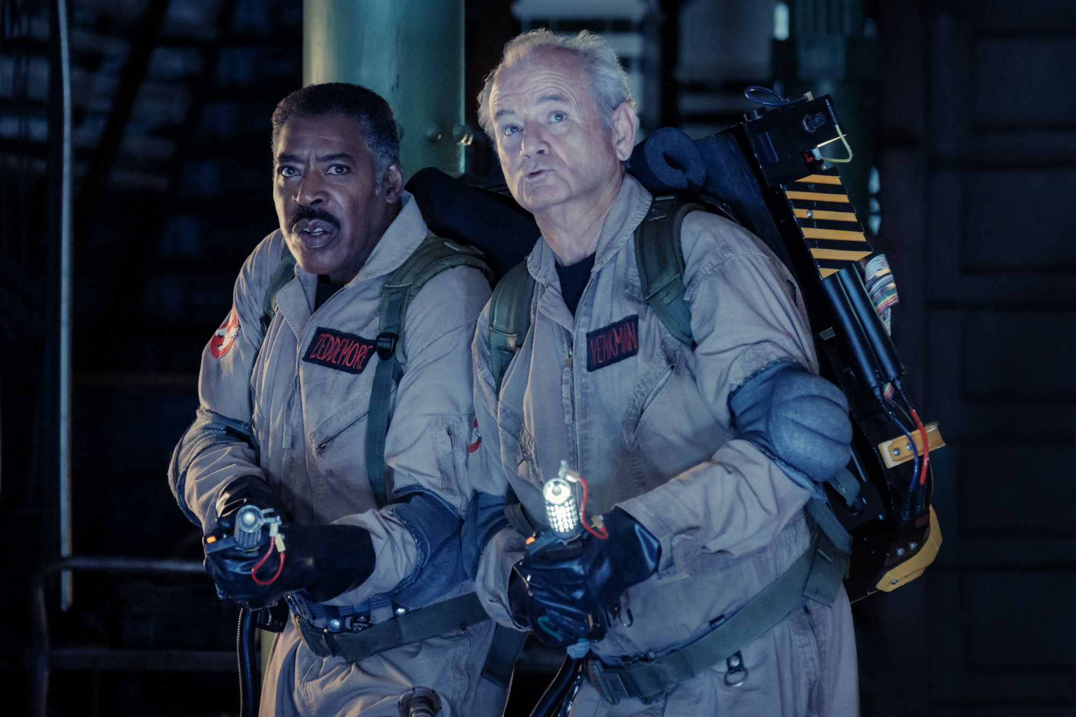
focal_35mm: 194
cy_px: 358
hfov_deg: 10.6
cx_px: 538
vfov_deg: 7.1
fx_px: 5798
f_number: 4
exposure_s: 1/125
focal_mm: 129.2
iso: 8000
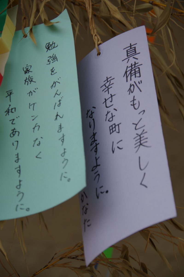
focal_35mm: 117
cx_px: 92
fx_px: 897
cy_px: 138
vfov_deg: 17.5
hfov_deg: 11.7
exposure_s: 1/250
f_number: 5.6
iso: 100
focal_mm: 78
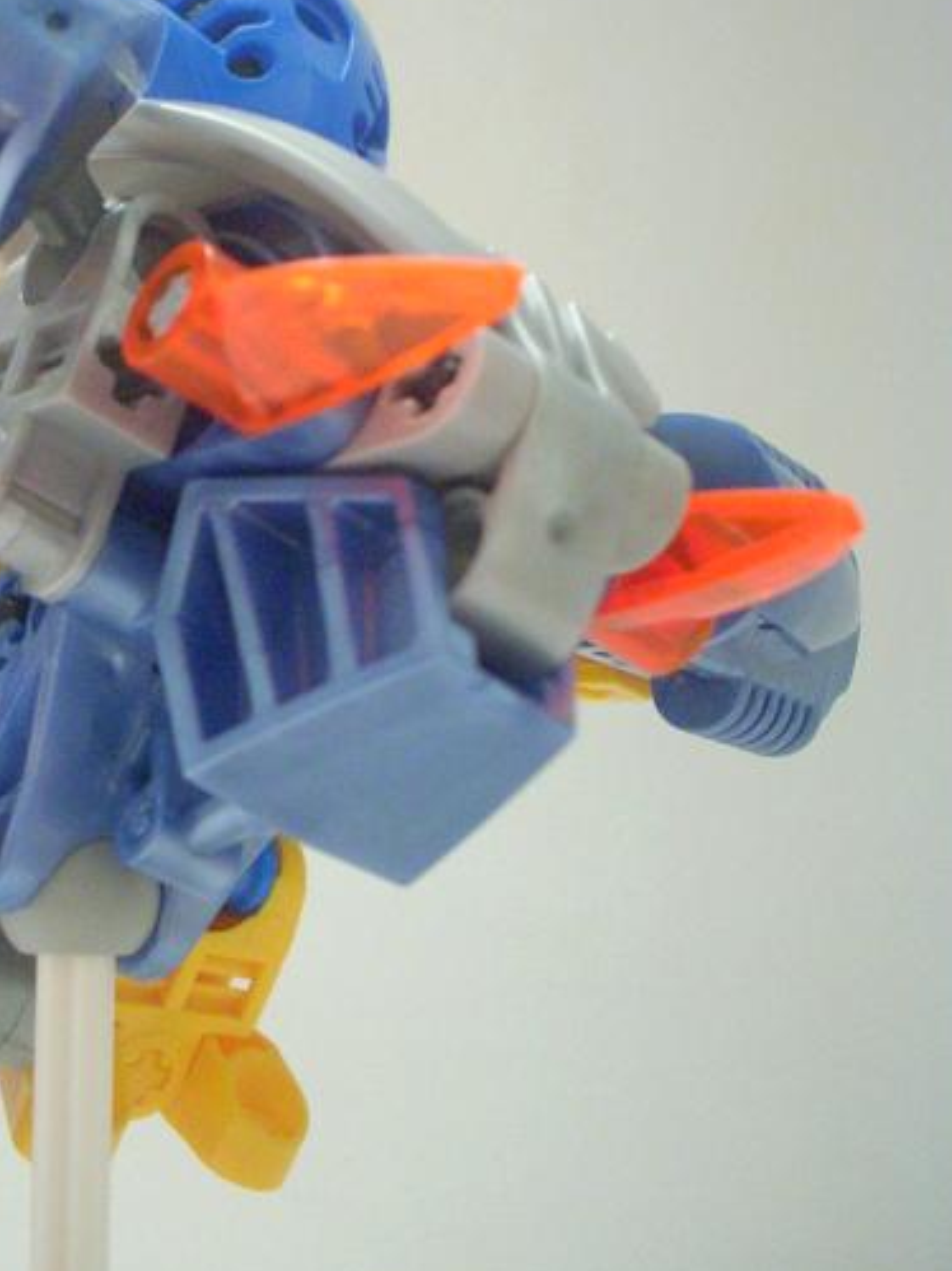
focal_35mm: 57
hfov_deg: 25.4
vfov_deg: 33.6
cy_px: 448
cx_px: 242
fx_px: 2091
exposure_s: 1/4
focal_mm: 6.2
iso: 383
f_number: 2.8
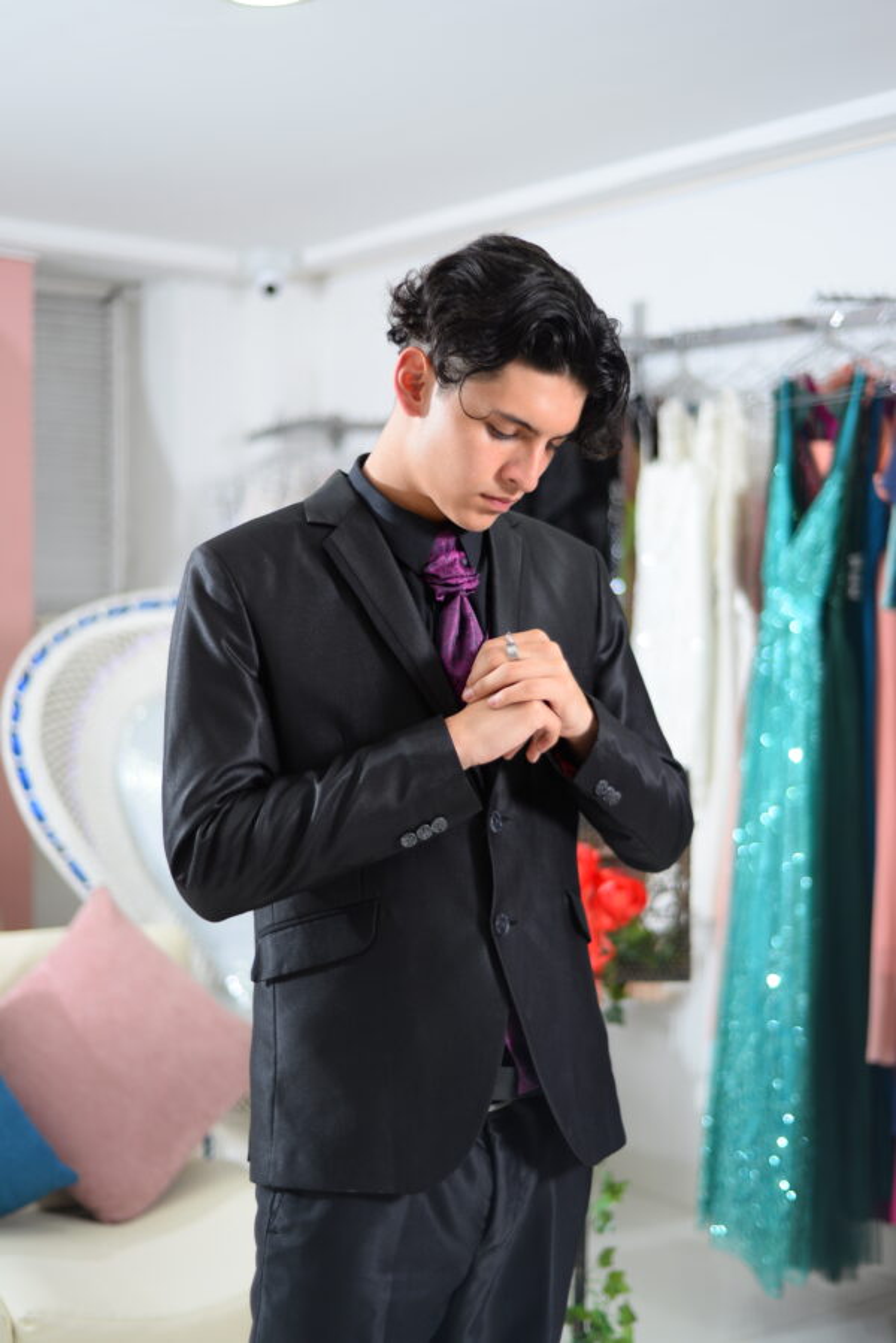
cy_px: 672
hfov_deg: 27.0
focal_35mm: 50
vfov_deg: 39.6
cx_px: 448
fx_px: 1865
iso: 100
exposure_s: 1/100
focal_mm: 50
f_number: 1.8
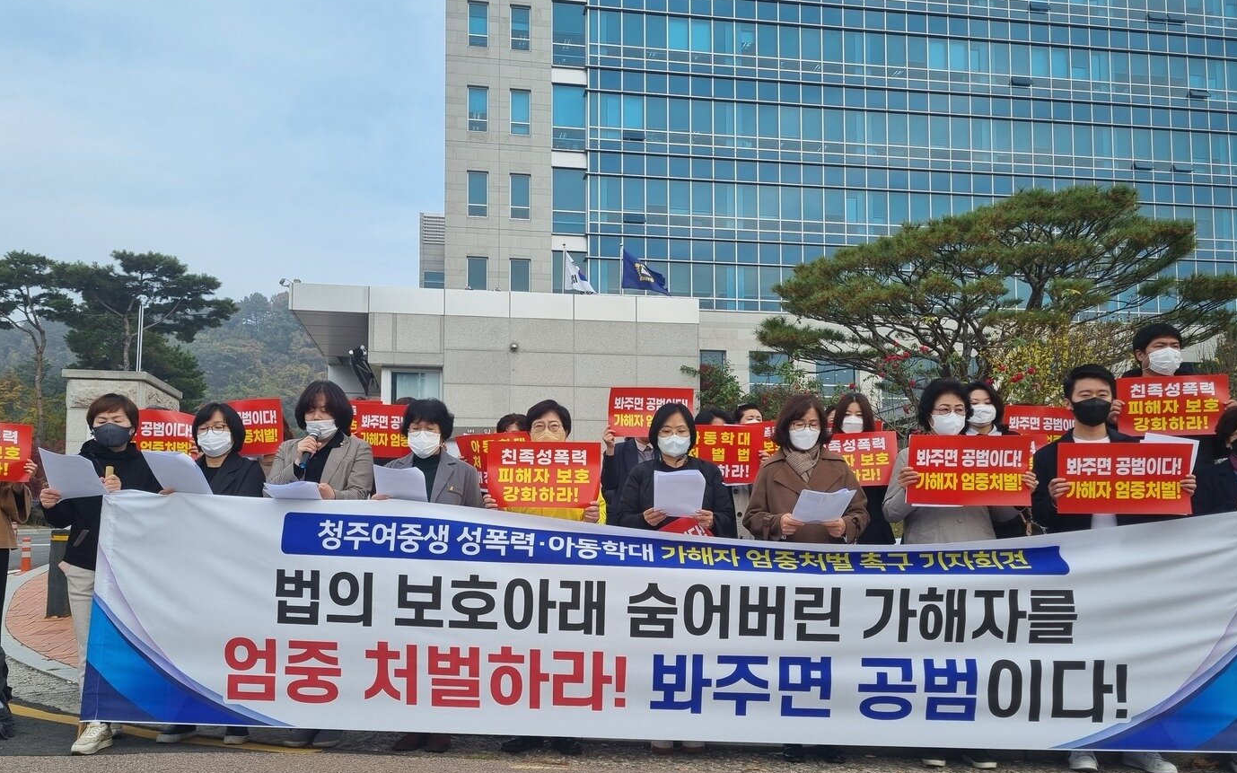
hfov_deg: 66.5
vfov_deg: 44.4
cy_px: 444
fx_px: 944
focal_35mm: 28
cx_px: 612
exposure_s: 1/1780
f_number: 1.8
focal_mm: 5.4
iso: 50
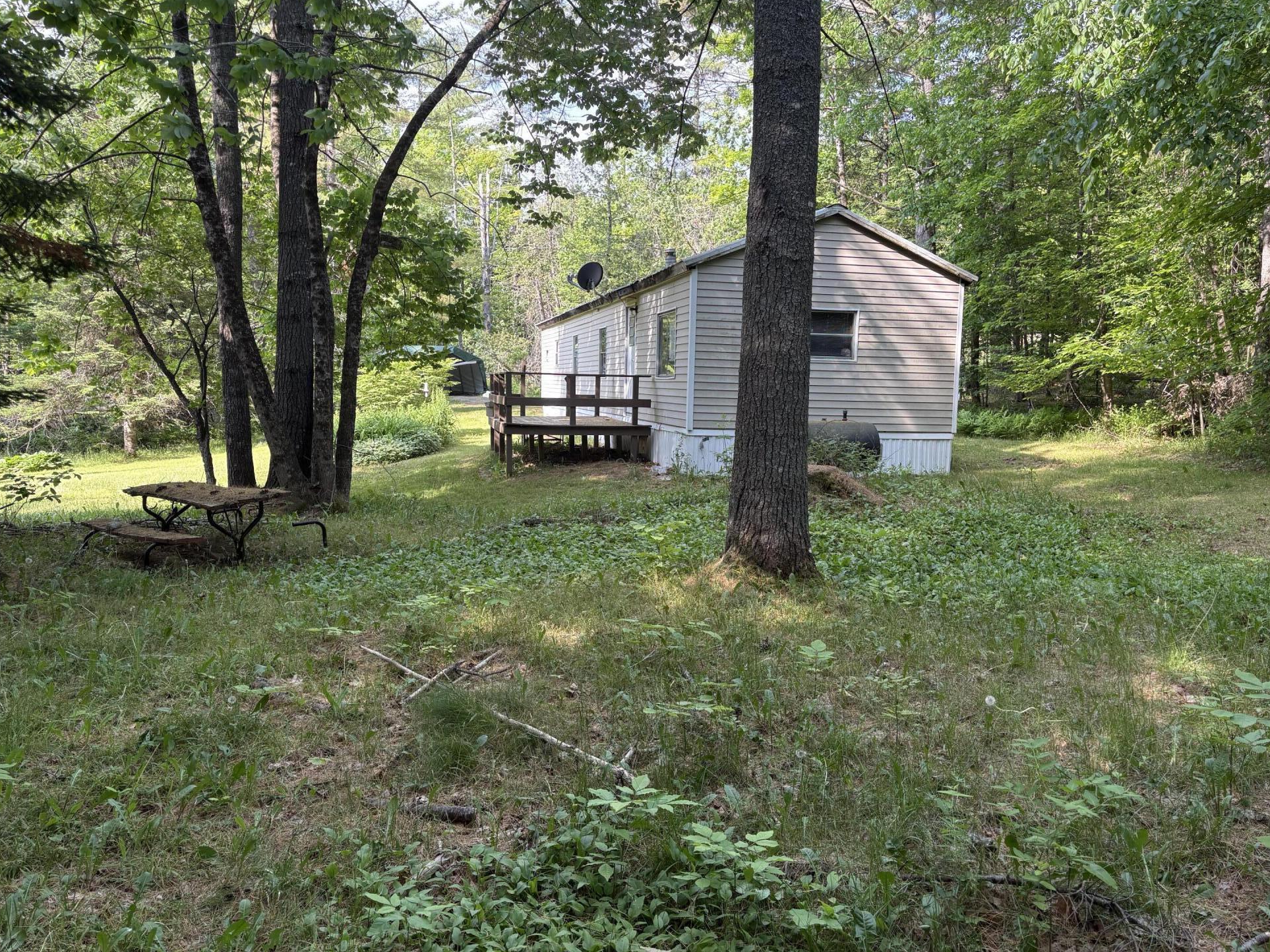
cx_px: 639
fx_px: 990
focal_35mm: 27
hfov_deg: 65.3
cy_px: 459
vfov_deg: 51.3
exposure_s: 1/166
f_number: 1.6
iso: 40
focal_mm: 5.96
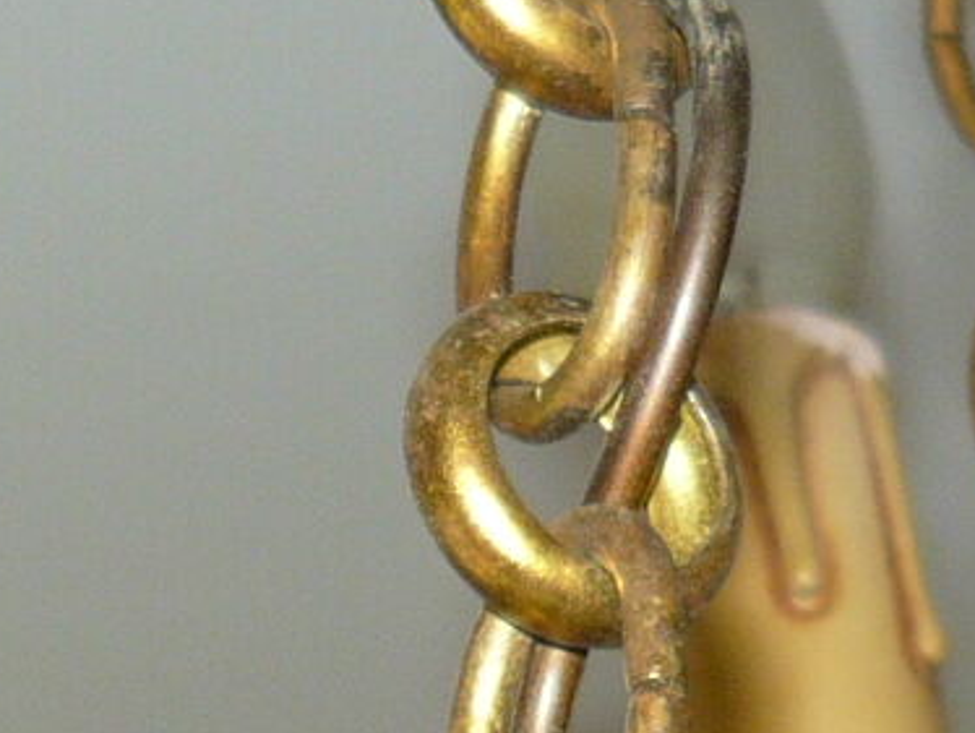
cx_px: -250
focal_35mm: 188
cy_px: 1216
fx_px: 5299
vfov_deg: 7.7
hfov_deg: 10.3
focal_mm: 5.5
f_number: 2.8
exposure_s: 1/30
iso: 100
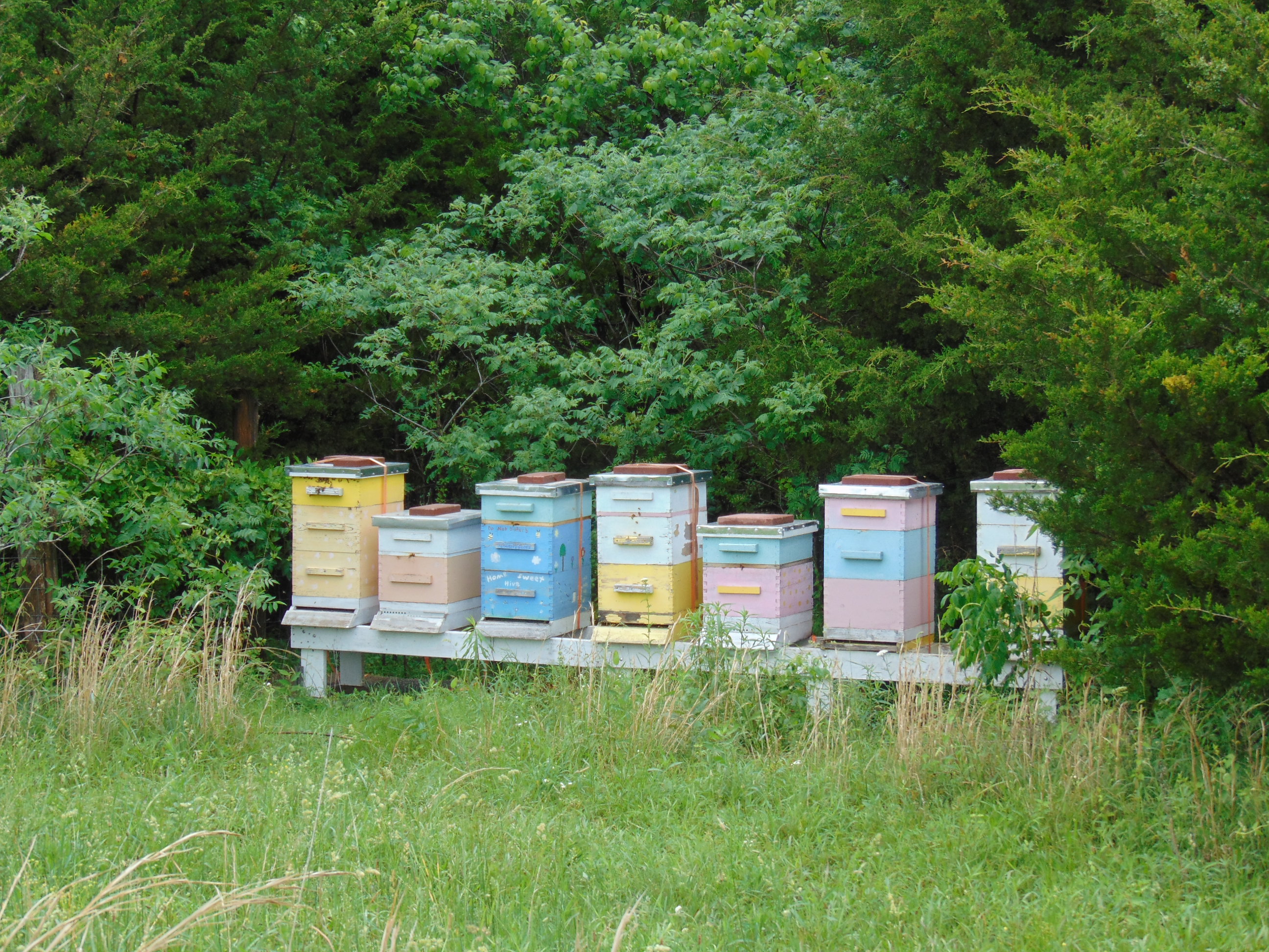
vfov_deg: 20.7
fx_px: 2603
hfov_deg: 27.4
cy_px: 476
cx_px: 634
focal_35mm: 71
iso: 80
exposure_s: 1/250
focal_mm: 12.8
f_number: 3.7
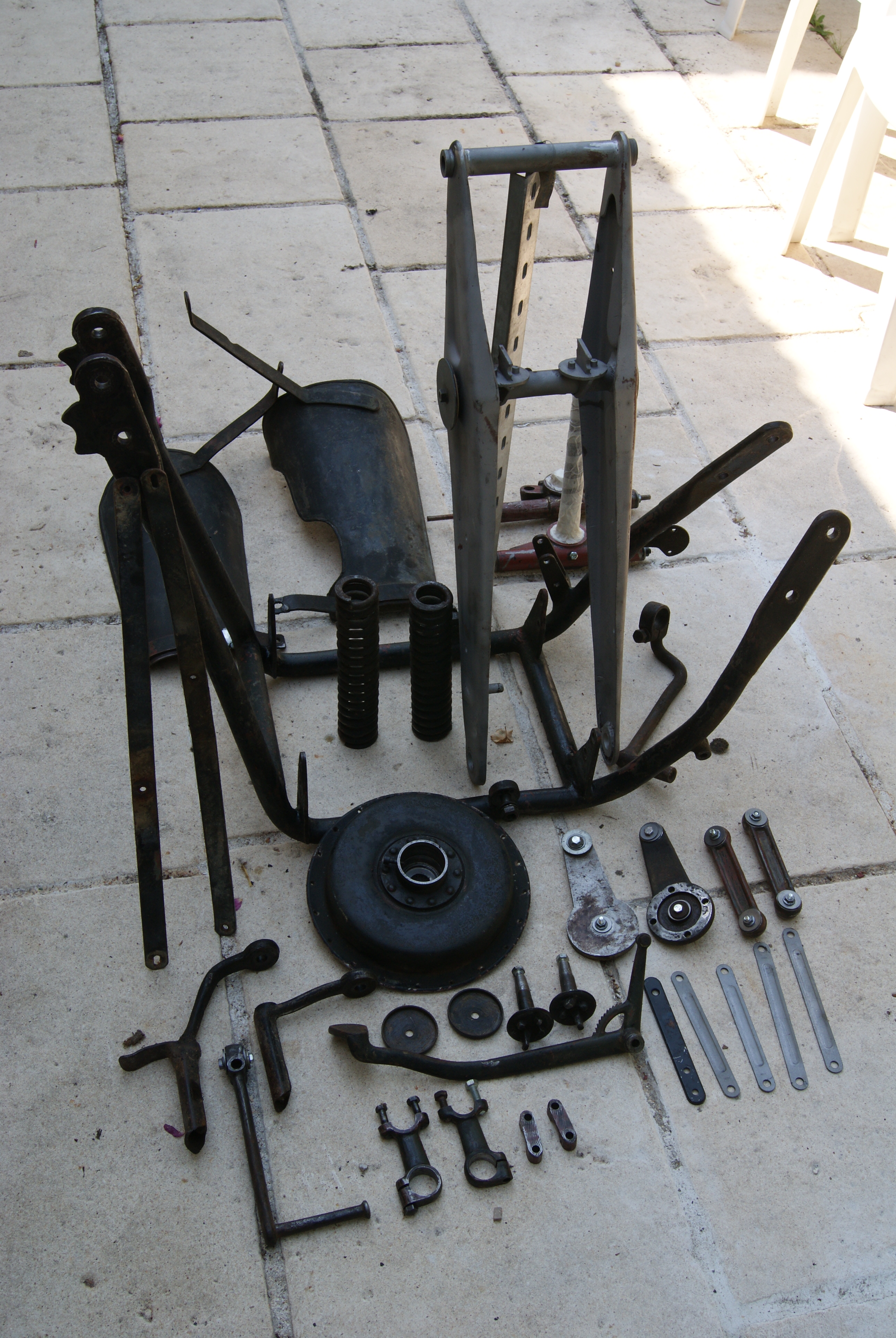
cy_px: 669
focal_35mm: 39
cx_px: 448
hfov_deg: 34.3
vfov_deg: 49.5
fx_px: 1452
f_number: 8
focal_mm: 26
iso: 200
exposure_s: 1/160
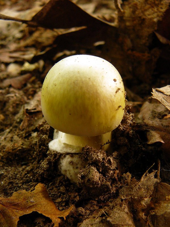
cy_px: 114
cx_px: 85
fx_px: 229
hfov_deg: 40.7
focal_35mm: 35
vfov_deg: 52.6
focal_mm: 5.2
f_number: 2.8
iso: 200
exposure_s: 1/8
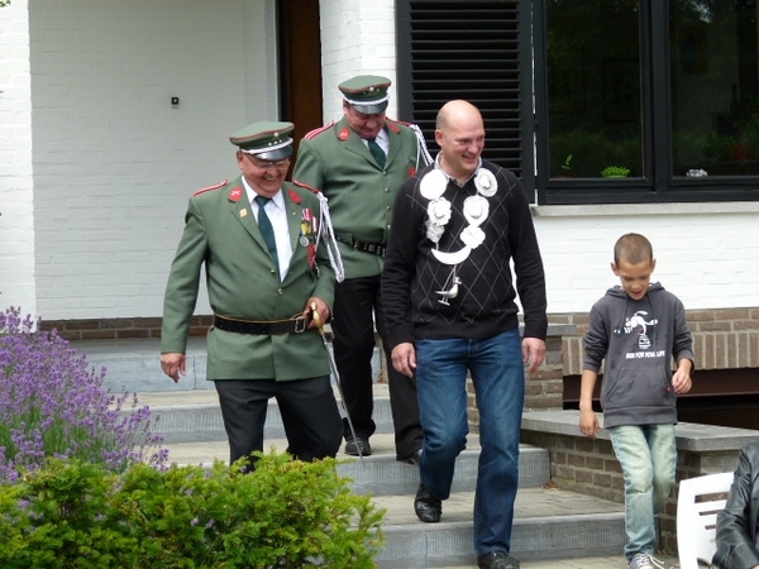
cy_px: 284
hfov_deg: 15.2
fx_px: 2850
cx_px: 380
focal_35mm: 130
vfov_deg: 11.4
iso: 100
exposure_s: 1/320
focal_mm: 23.4
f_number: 4
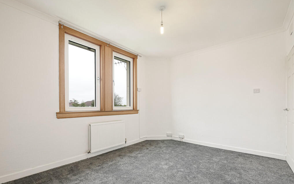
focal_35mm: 15
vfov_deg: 74.0
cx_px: 146
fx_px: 120
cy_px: 110
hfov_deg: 101.5
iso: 500
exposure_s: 1/60
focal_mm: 7
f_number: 4
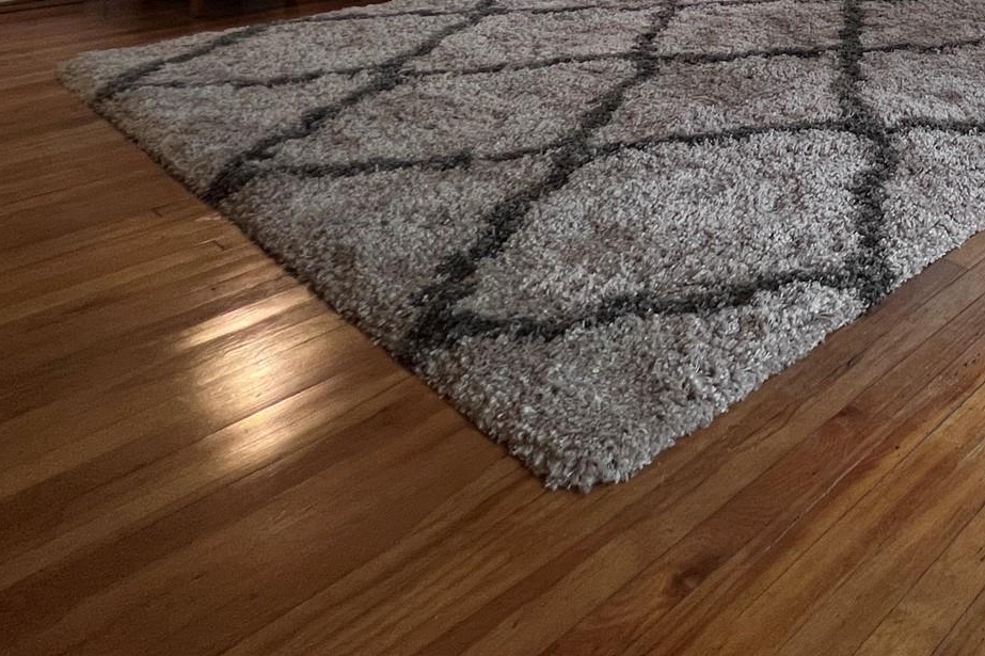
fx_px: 821
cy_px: -162
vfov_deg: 33.7
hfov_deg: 47.7
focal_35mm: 30
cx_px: 1044
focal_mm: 1.57
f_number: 1.8
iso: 160
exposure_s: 1/60
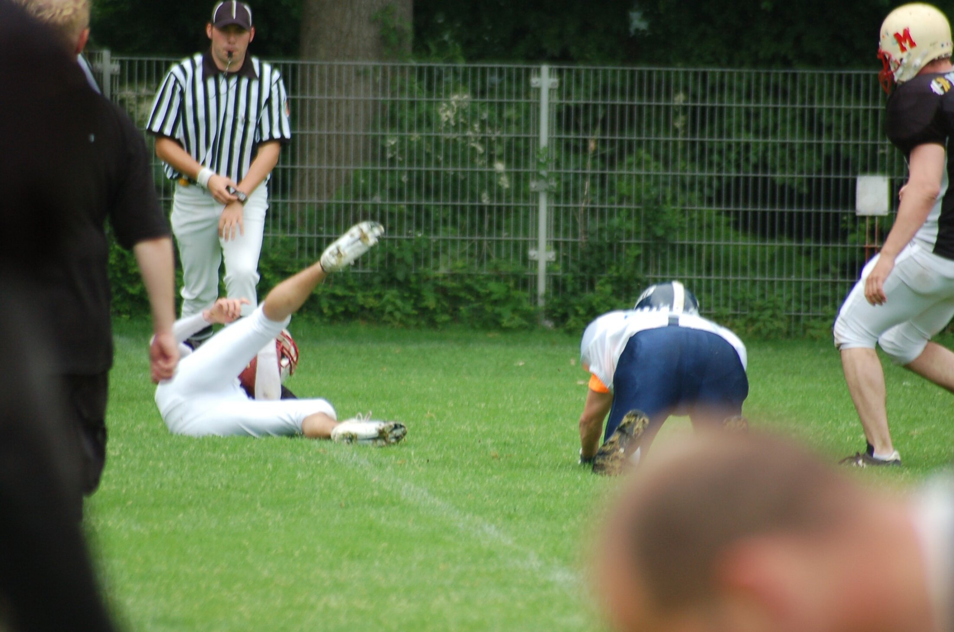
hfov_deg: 4.6
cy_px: 316
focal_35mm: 450
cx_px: 477
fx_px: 11902
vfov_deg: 3.0
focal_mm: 300
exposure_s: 1/500
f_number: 5.6
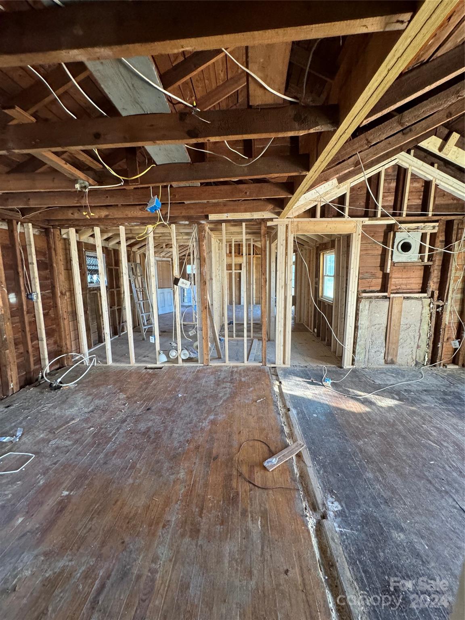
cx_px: 232
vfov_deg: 102.1
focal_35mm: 14
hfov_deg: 85.7
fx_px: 251
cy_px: 310
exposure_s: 1/84
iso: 320
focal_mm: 2.22
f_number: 2.2
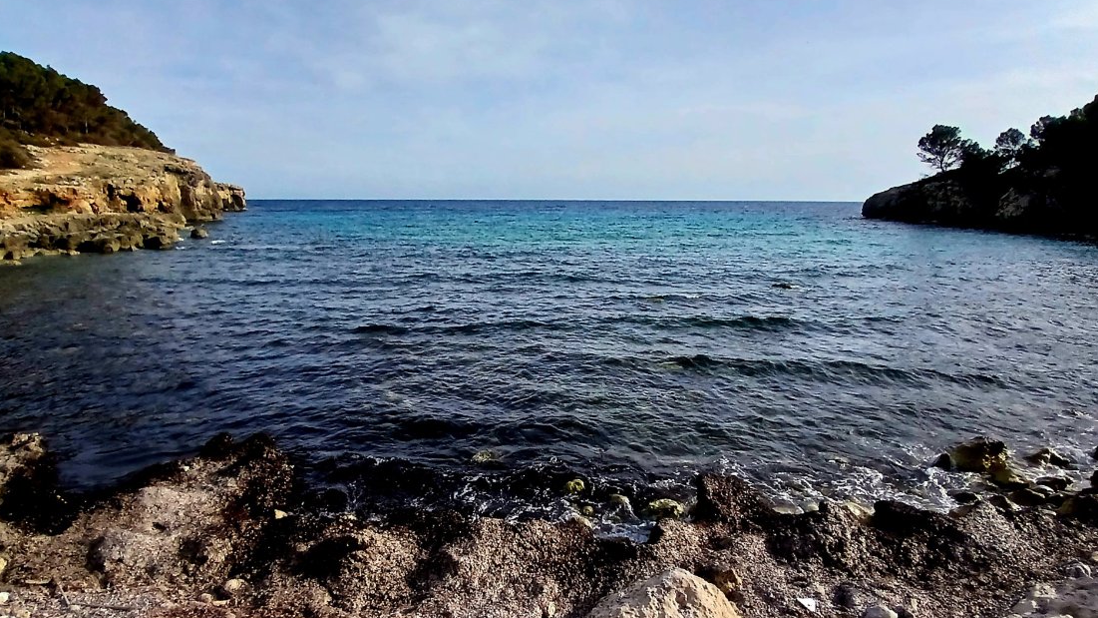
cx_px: 541
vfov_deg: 58.0
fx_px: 553
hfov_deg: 89.6
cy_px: 359
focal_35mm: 19
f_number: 2.2
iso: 50
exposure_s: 1/1250
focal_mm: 1.4
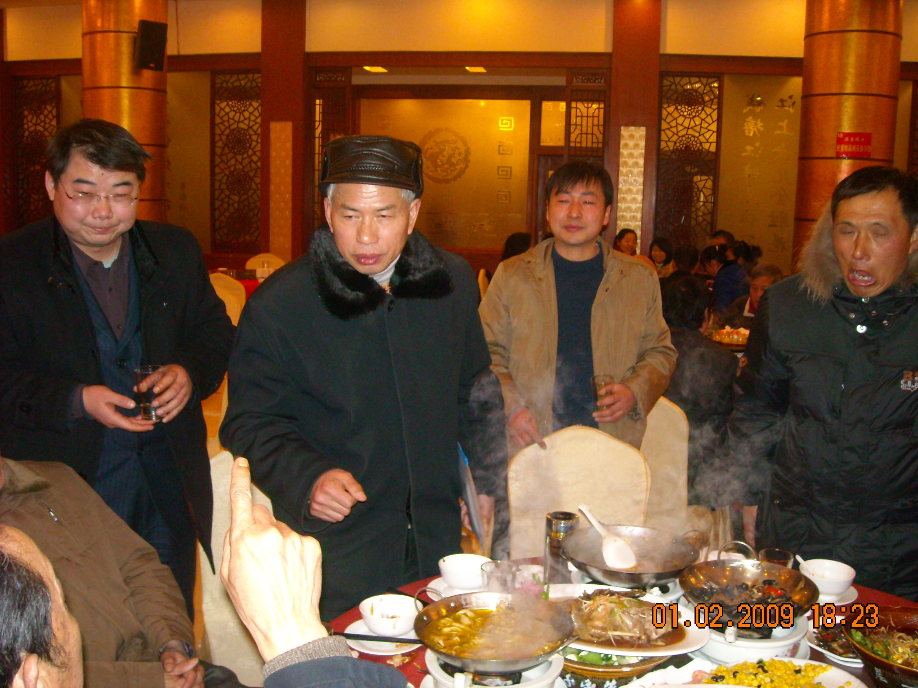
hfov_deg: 52.6
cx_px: 459
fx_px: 928
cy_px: 344
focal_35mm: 35
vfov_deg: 40.7
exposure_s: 1/60
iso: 400
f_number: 2.8
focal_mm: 5.7
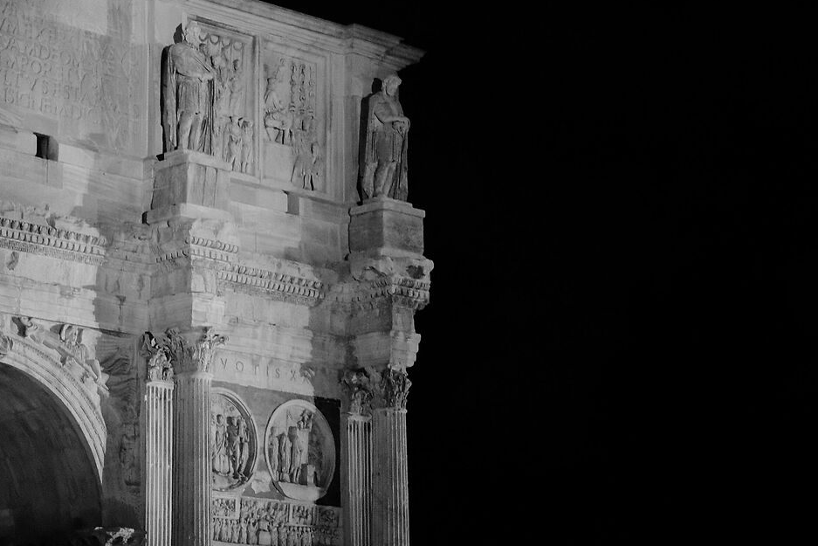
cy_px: 385
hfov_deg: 18.9
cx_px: -27
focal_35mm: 105
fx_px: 2386
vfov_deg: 13.0
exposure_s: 1/12
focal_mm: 27
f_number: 8
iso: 3200
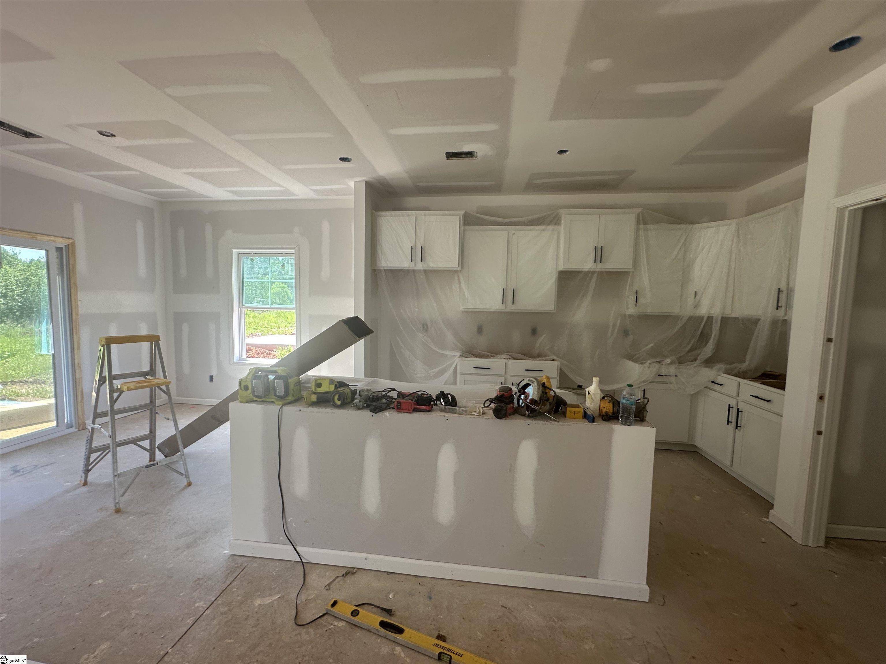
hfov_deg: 102.1
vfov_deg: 85.7
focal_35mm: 14
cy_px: 332
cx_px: 443
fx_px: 358
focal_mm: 2.22
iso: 50
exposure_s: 1/99
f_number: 2.2
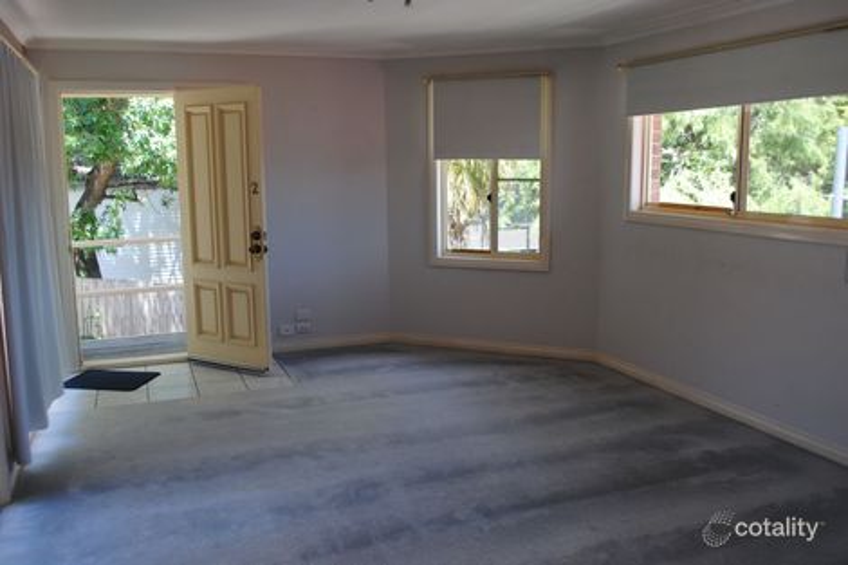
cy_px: 282
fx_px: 706
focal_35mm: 30
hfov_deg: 61.9
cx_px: 424
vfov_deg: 43.6
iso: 200
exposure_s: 1/100
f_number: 5
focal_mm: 20
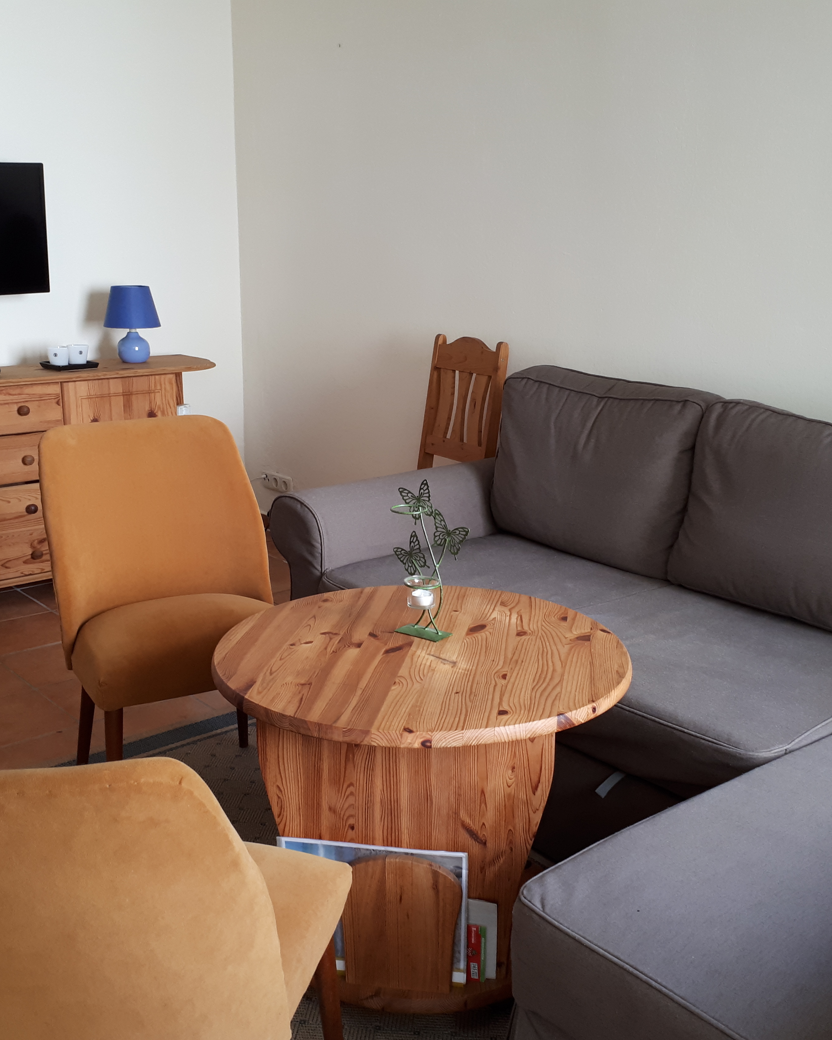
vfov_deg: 50.3
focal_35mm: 36
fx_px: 1108
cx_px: 418
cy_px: 531
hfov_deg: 41.2
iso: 100
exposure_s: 1/33
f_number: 1.9
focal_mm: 3.6
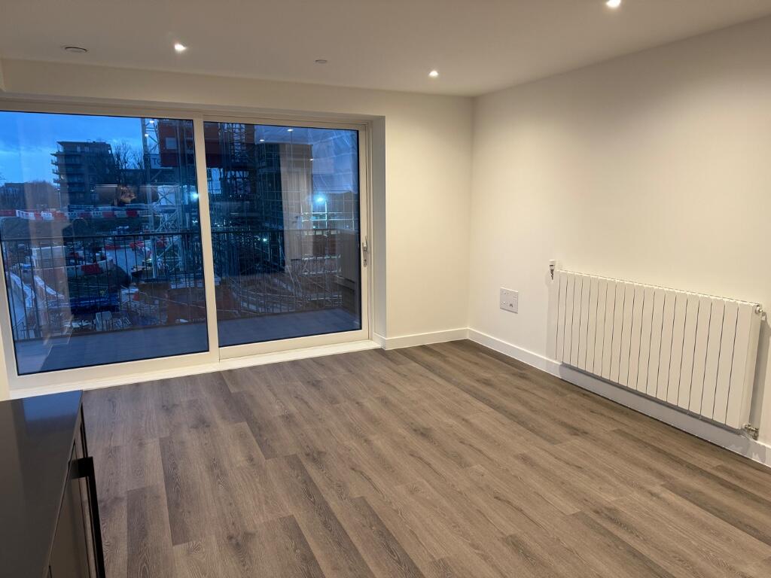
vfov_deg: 56.8
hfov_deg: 71.6
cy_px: 289
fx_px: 535
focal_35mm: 24
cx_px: 386
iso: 160
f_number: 1.78
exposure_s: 1/50
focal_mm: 6.76
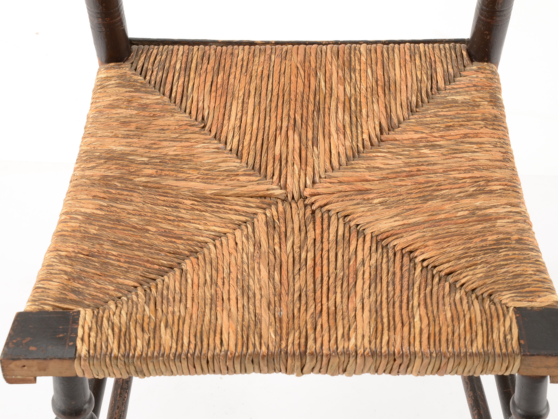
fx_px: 1322
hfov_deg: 23.8
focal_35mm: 82
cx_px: 276
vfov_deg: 18.0
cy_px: 210
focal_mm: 50
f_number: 9
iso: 200
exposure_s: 1/125
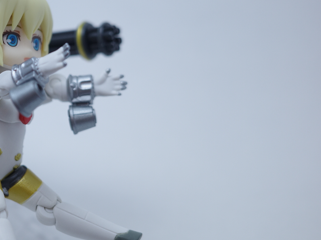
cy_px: 102
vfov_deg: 17.8
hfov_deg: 22.4
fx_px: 769
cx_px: -19
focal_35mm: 83
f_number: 2.8
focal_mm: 26
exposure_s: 1/100
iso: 100
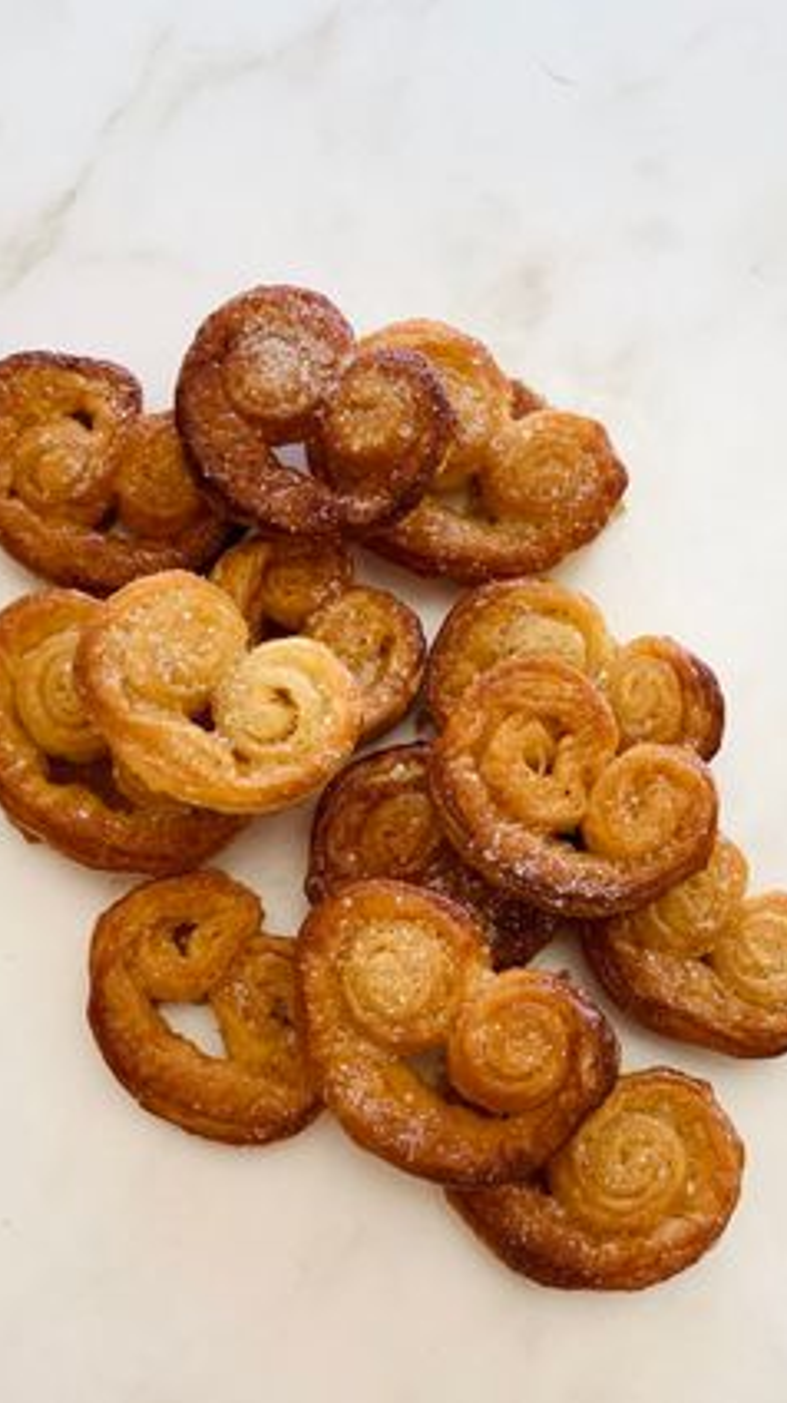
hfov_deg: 21.0
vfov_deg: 36.6
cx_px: 394
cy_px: 702
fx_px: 2118
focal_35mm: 57
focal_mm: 6
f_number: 2.4
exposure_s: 1/122
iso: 50
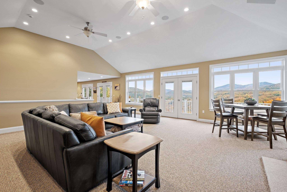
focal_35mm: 16
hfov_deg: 96.7
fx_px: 128
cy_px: 96
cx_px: 144
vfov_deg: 73.7
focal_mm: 10.5
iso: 500
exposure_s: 1/3
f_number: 8
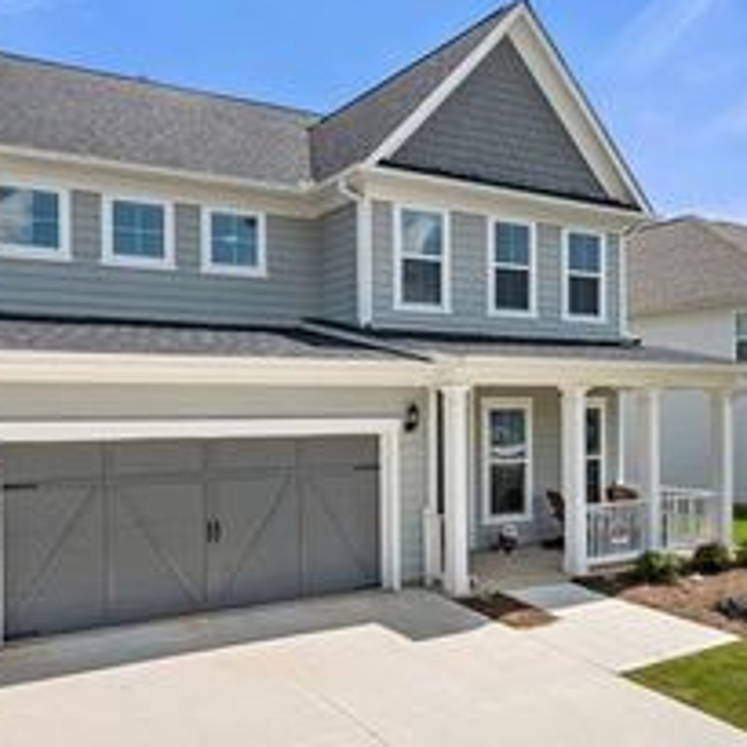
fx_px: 708
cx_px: 215
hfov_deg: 53.8
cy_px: 421
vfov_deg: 55.5
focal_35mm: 29
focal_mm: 14
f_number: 6.3
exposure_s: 1/5000
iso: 500
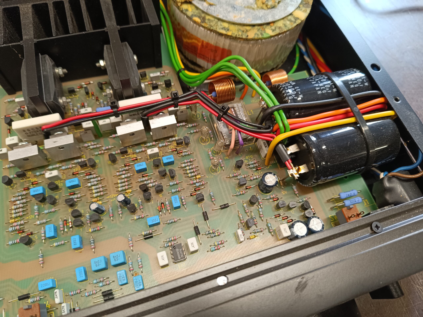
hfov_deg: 71.6
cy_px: 158
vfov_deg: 56.8
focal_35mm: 24
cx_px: 212
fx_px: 293
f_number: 1.88
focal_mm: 5.59
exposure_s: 1/50.1
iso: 736
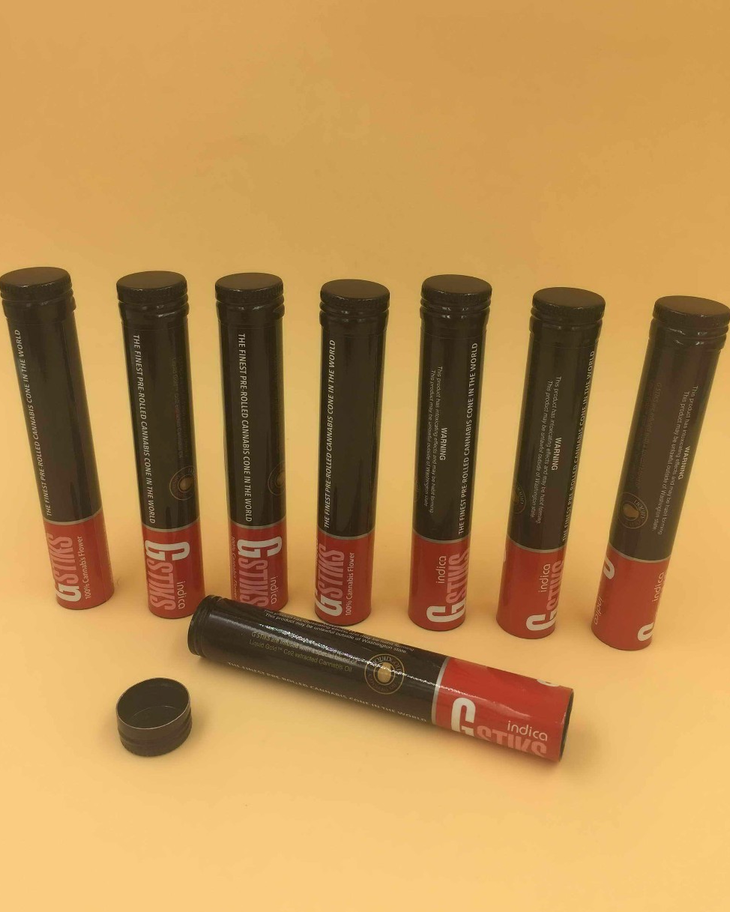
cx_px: 358
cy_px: 434
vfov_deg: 57.1
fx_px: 837
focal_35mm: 31
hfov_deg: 47.1
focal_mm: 4.15
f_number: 2.2
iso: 32
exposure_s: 1/476
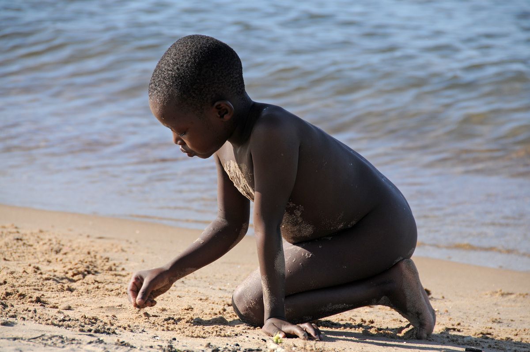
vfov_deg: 4.6
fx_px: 4411
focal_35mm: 300
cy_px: 176
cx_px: 265
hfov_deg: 6.9
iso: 200
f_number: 6.3
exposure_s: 1/160
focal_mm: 200
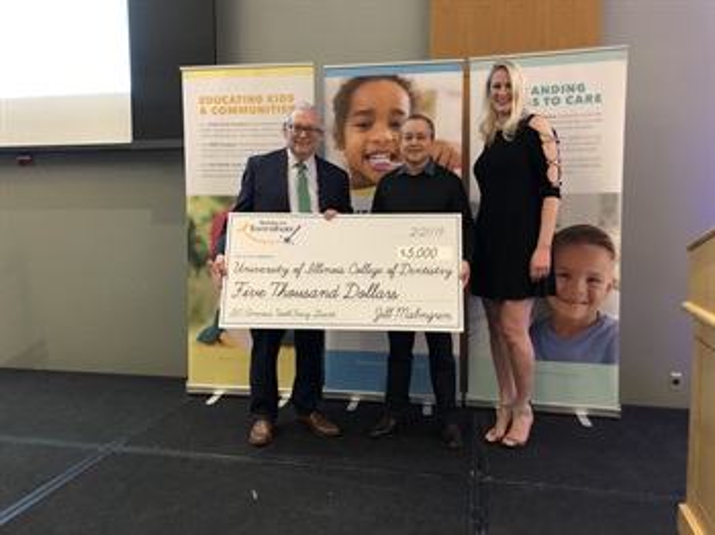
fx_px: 578
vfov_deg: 49.7
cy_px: 268
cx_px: 358
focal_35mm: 28
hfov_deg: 63.5
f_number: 1.8
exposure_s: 1/5
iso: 100
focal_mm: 3.99
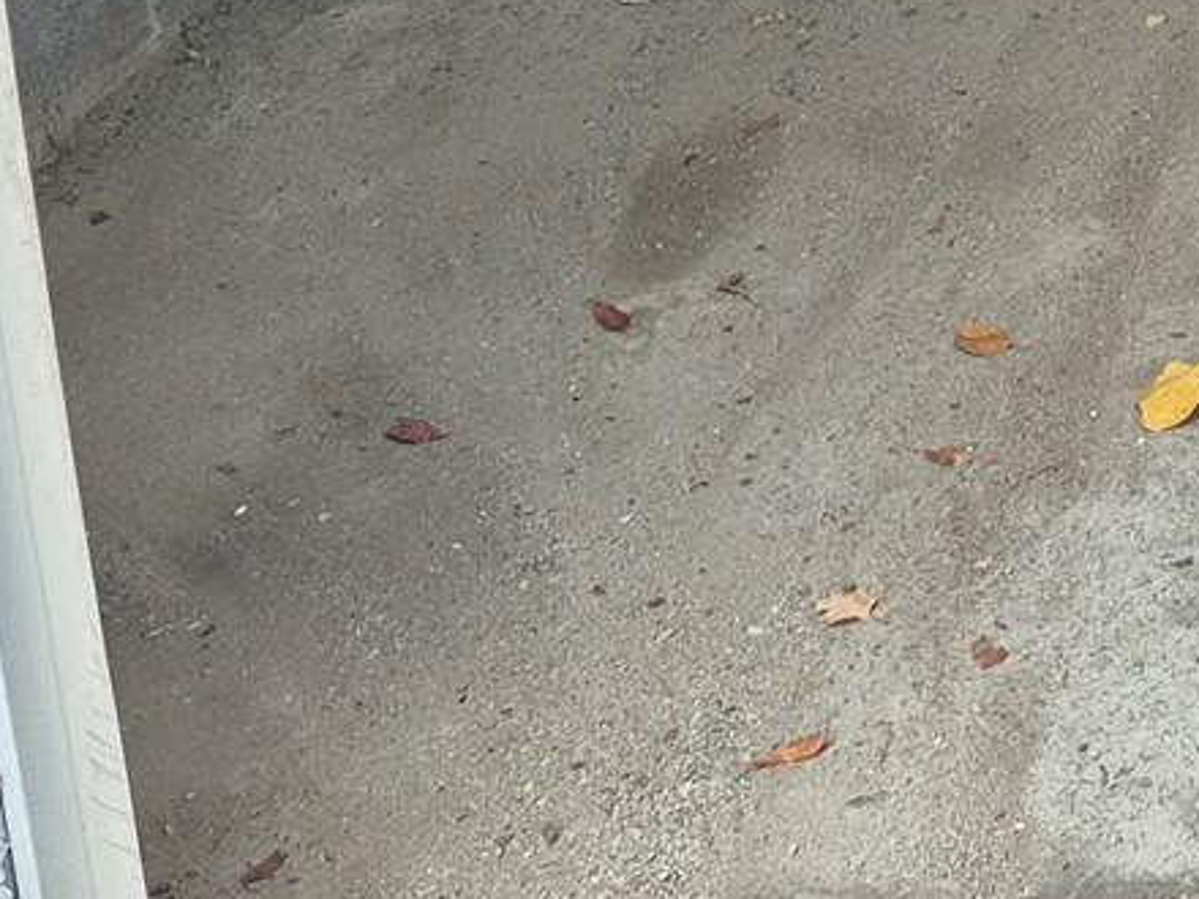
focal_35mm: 107
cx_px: 2262
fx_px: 3706
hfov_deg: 15.4
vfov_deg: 12.4
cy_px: -820
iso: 64
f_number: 1.8
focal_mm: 5.4
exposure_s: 1/120
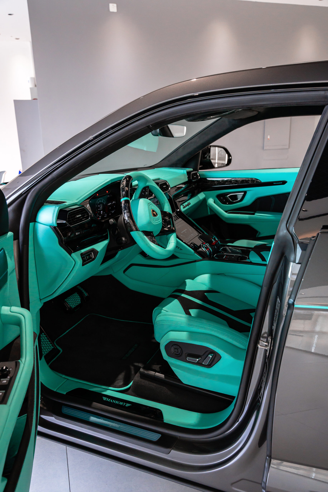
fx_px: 403
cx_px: 164
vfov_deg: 62.8
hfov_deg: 44.3
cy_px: 246
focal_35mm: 30
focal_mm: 29.5
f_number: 5
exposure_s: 1/200
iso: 1600
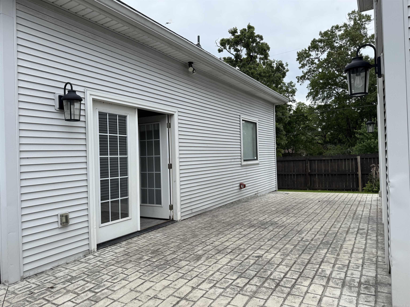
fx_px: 284
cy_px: 154
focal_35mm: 24
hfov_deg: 71.6
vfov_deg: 56.8
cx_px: 205
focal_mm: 6.76
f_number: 1.78
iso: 80
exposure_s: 1/1855
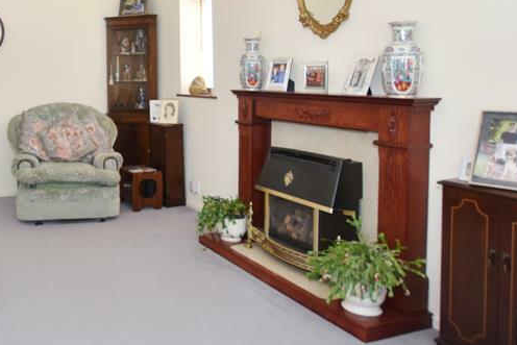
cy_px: 87
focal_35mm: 34
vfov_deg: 37.9
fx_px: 489
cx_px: 78
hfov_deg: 51.0
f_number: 3.5
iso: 400
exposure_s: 1/250
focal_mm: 11
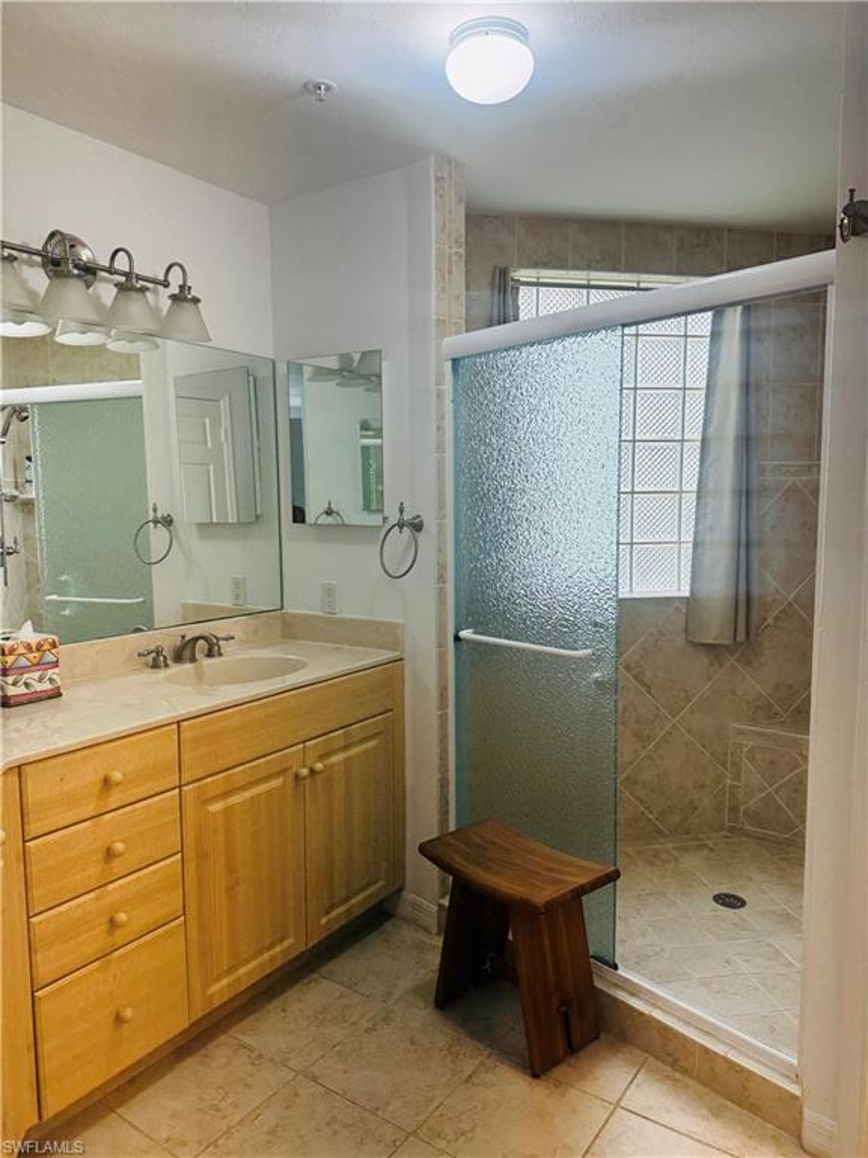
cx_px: 434
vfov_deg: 71.6
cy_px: 579
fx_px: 802
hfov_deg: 56.8
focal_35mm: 24
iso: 160
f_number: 1.78
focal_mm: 6.76
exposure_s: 1/120
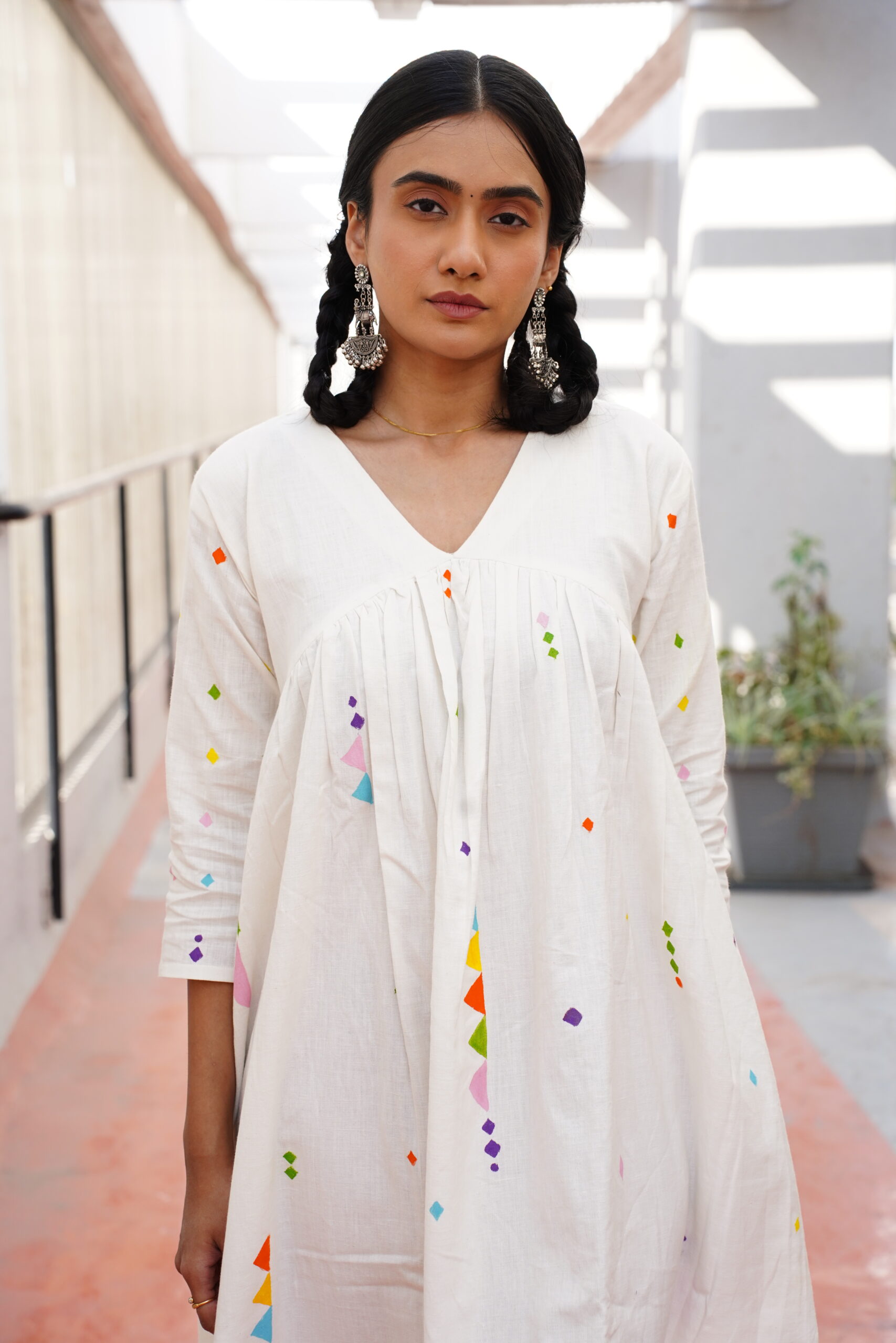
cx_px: 448
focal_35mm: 75
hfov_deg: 18.2
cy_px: 672
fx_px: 2799
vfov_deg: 27.0
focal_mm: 75
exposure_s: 1/400
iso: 640
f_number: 6.3
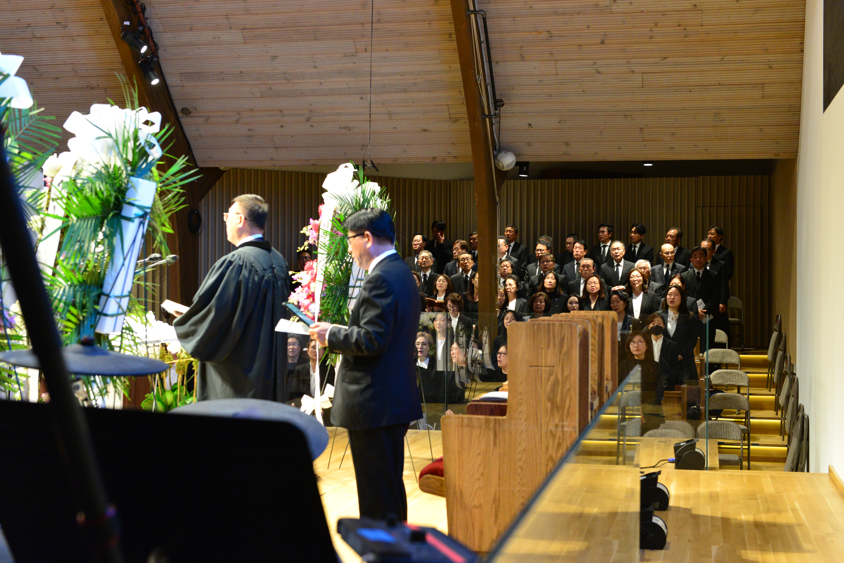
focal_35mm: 50
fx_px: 1173
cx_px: 422
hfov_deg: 39.6
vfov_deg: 27.0
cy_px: 282
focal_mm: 50
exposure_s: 1/60
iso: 3200
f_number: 5
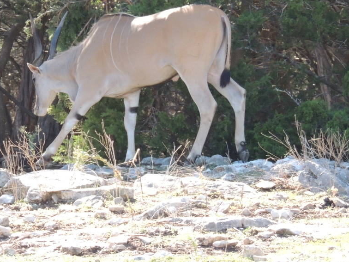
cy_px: 117
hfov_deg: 6.9
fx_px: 2904
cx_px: 76
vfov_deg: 5.2
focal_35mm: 288
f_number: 4.5
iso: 400
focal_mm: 30.3
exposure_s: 1/250
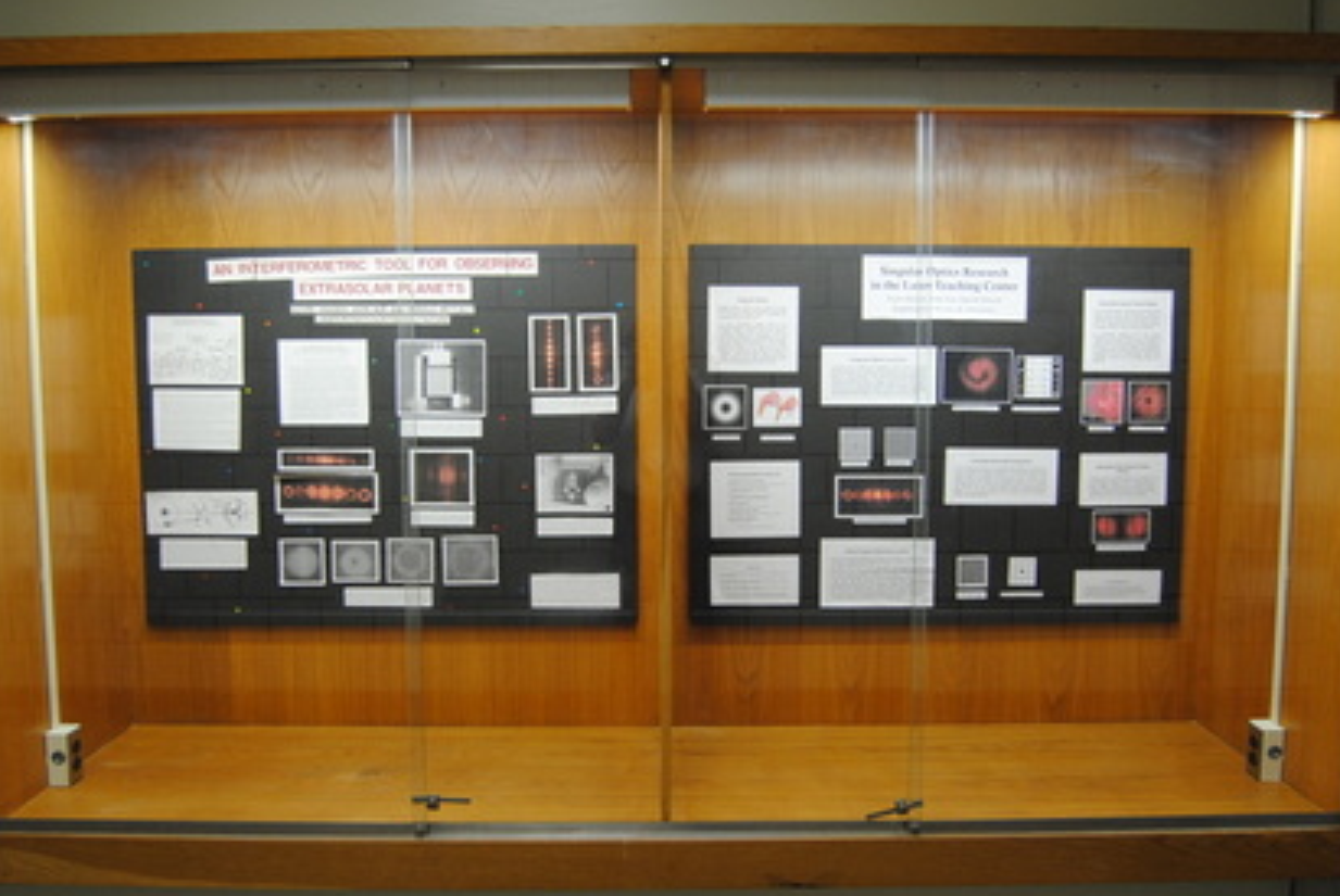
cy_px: 466
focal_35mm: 34
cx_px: 655
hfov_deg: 56.3
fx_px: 1252
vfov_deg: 39.4
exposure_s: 1/30
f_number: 3.5
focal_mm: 19
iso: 360
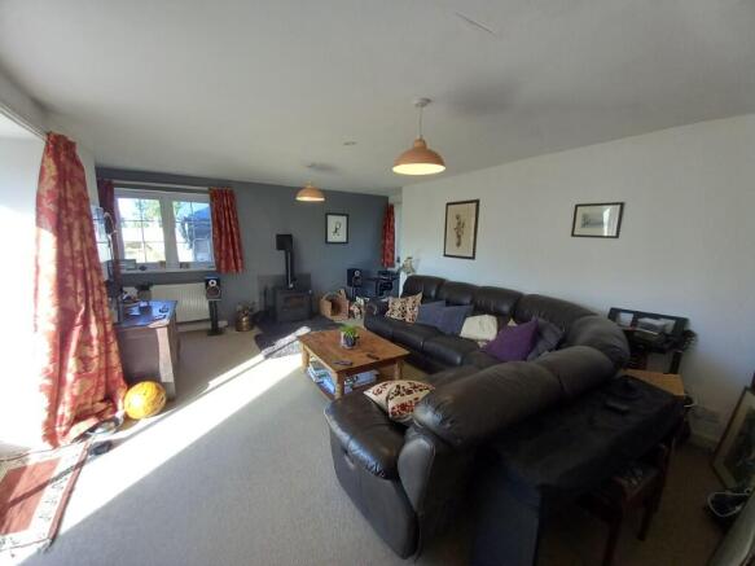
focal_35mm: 13
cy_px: 283
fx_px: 283
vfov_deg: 89.9
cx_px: 378
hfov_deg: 106.2
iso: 64
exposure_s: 1/50
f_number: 2.2
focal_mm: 1.13
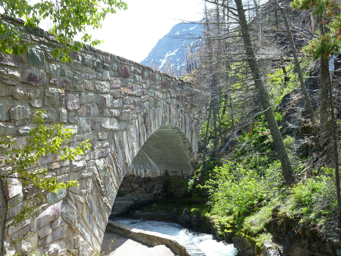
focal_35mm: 38
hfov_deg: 49.0
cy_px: 128
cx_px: 170
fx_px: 374
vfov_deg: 37.7
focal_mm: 6.7
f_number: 3.9
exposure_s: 1/125
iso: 80
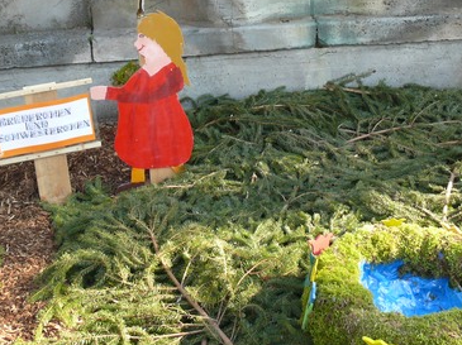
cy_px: 66
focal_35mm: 72
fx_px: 960
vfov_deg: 20.2
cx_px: 248
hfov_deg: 27.1
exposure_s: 1/40
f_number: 2.8
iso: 100
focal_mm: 7.4
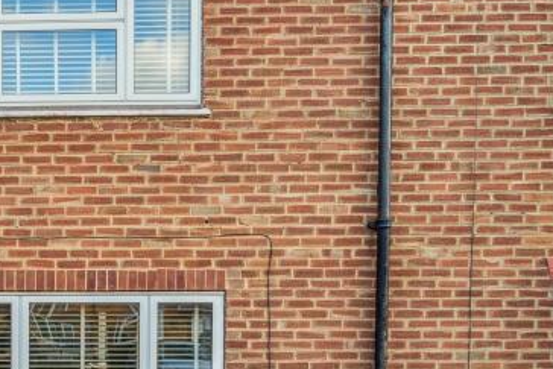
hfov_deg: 38.5
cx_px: -6
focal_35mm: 45
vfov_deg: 29.9
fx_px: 691
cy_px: 210
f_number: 5.6
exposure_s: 1/50
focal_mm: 16
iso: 200
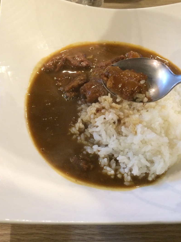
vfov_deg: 55.4
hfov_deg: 42.9
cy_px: 121
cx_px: 95
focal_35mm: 33
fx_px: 230
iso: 250
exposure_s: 1/30
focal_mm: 4.15
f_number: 2.2
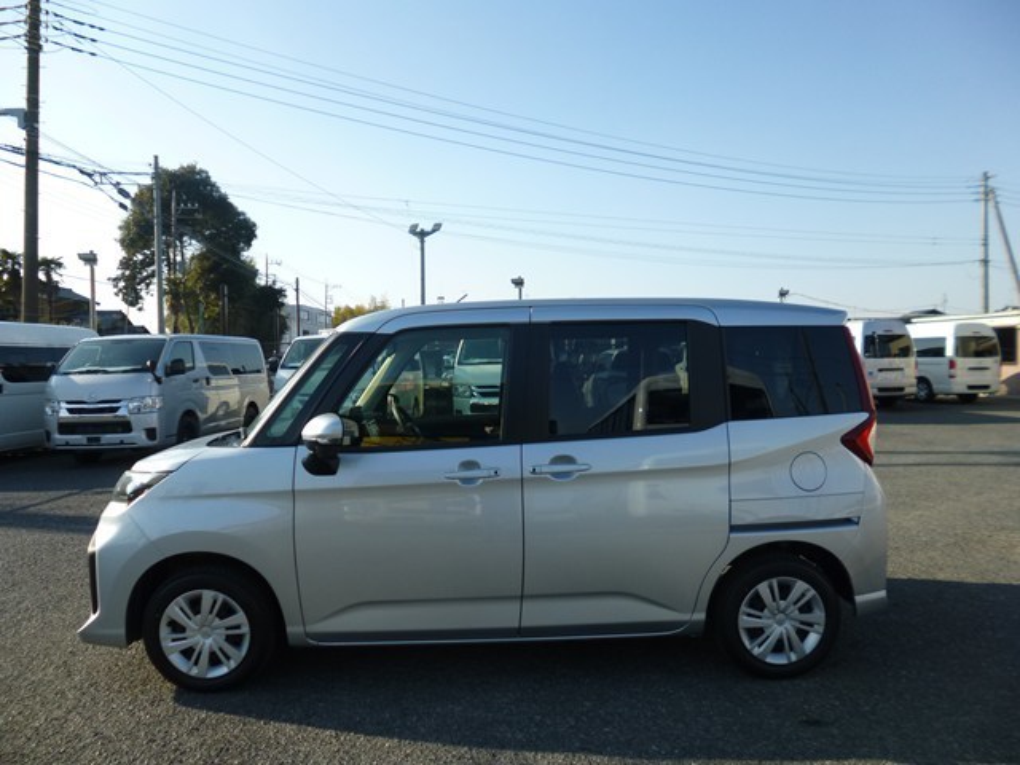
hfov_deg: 71.6
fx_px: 707
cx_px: 510
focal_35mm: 24
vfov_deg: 56.8
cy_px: 382
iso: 100
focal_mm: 4.3
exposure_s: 1/1000
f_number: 2.8
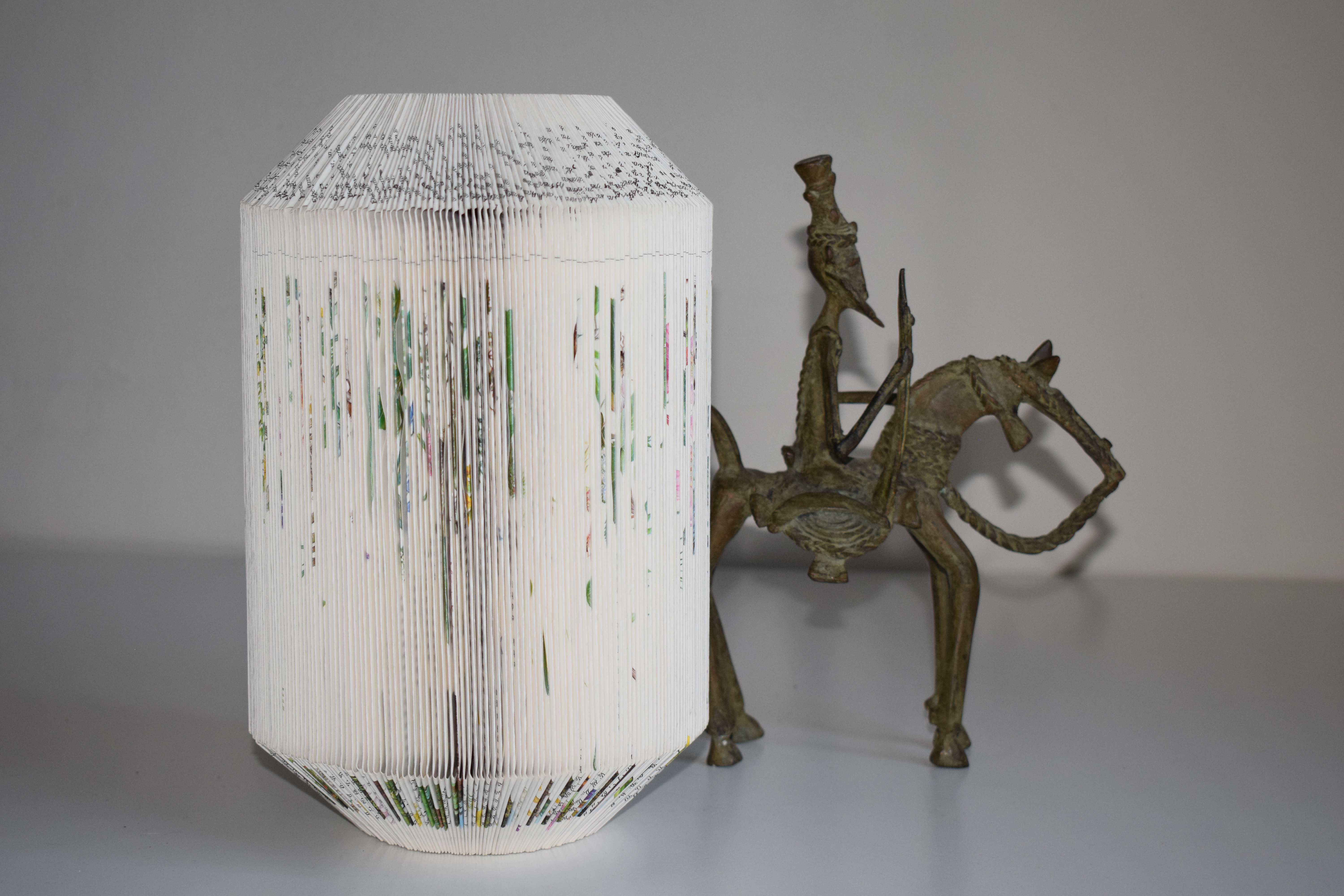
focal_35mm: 60
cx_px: 672
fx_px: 2240
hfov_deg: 33.4
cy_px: 448
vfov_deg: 22.6
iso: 900
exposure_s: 1/60
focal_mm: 40
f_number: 5
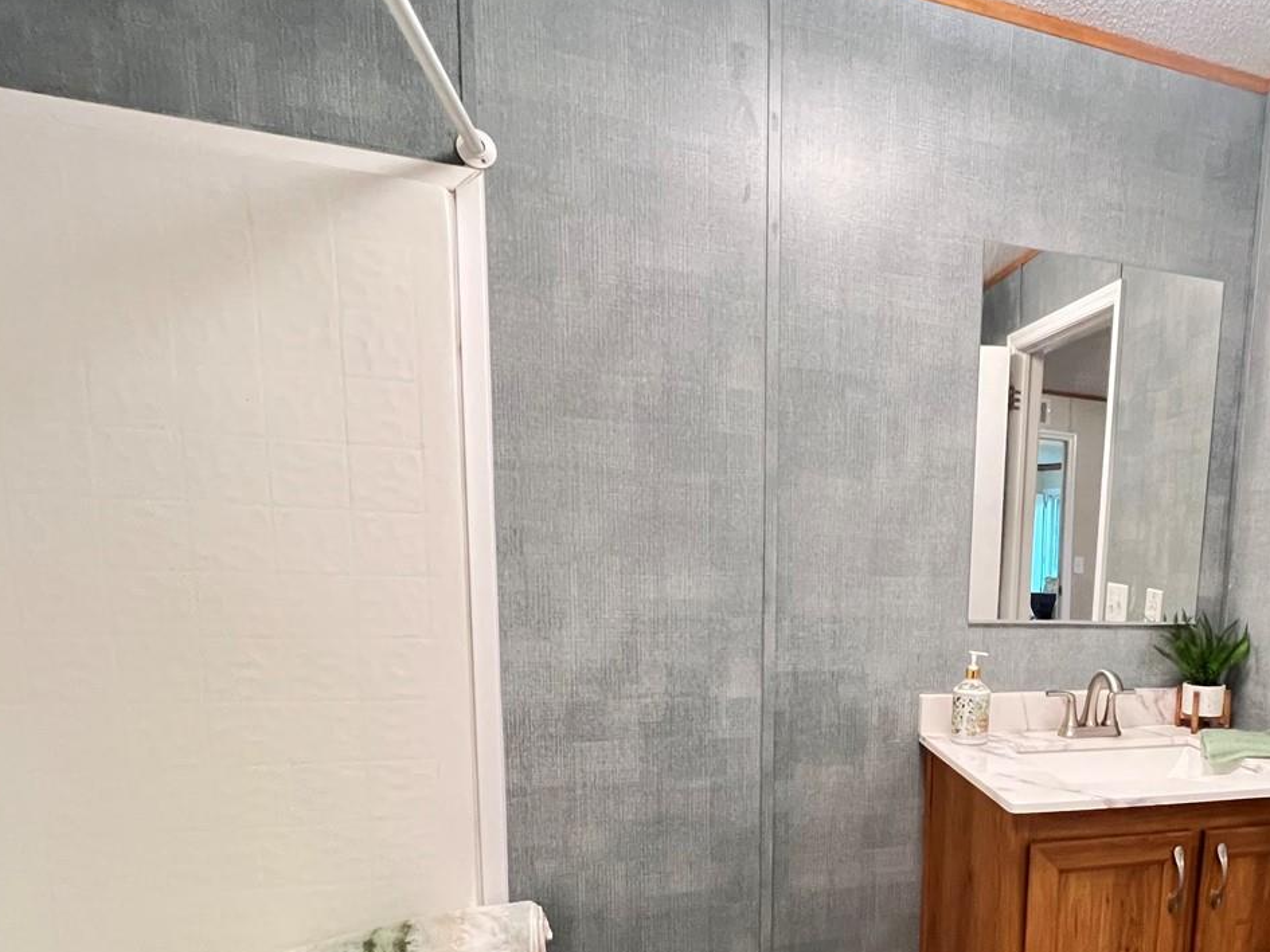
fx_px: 807
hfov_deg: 70.5
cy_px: 682
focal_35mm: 22
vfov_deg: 58.7
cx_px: 973
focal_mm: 1.57
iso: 800
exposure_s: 1/40
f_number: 1.8
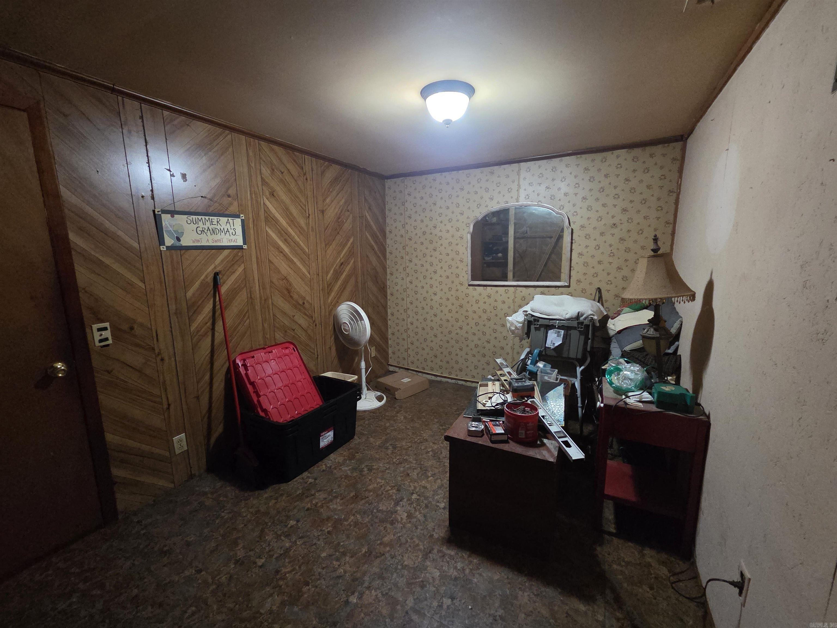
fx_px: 314
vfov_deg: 89.9
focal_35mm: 13
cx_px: 418
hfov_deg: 106.2
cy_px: 314
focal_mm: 2.2
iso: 1250
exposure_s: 1/24
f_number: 2.2
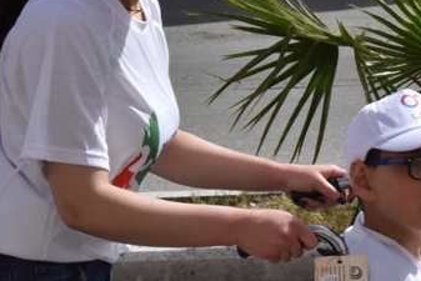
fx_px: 1778
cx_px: 389
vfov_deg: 9.0
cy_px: 12
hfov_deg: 13.4
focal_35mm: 152
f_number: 22
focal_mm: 50
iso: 2500
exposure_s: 1/2000
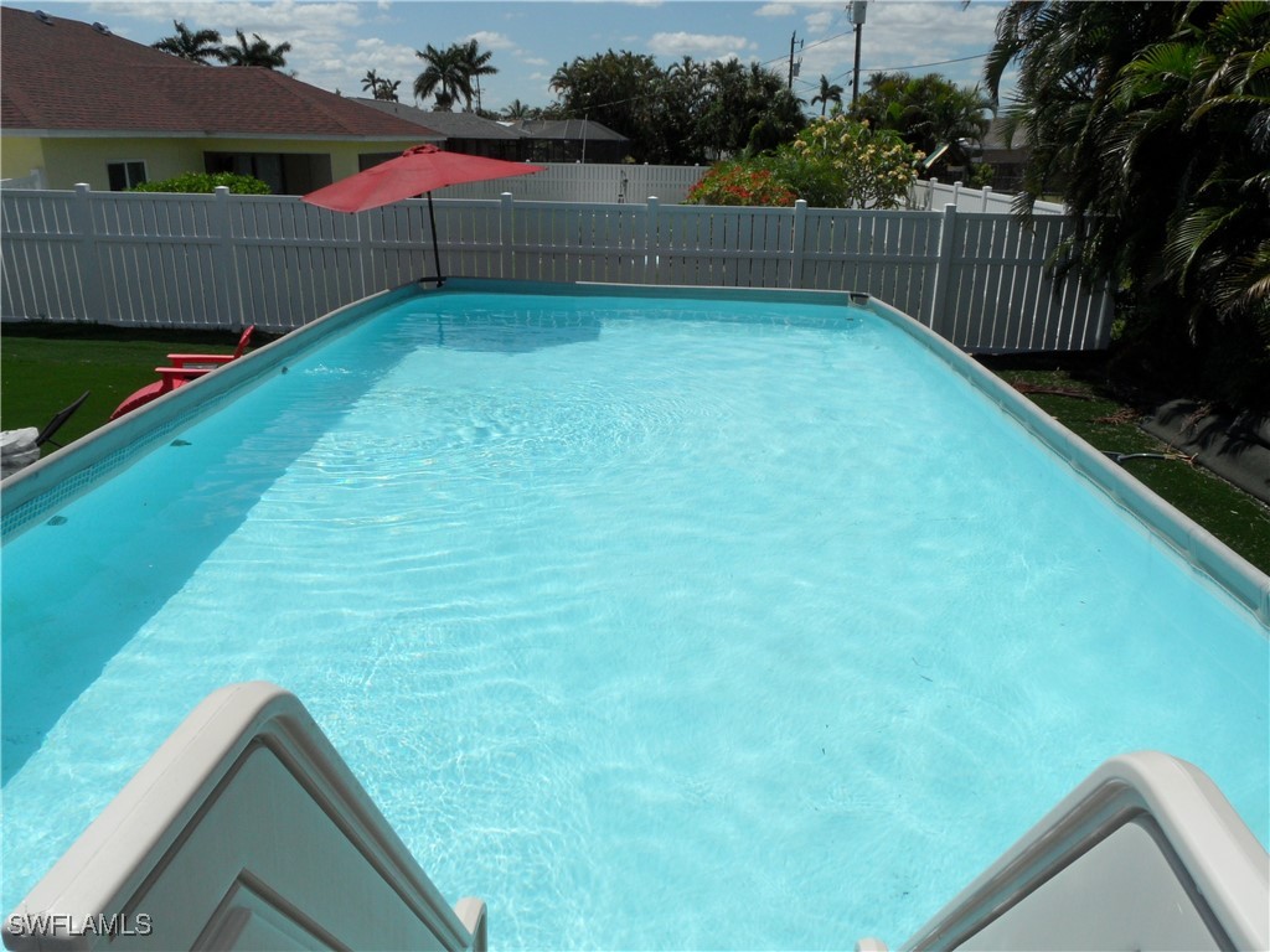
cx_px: 635
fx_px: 881
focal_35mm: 24
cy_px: 476
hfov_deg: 71.6
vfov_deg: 56.8
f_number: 6.6
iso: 80
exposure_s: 1/750
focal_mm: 3.9
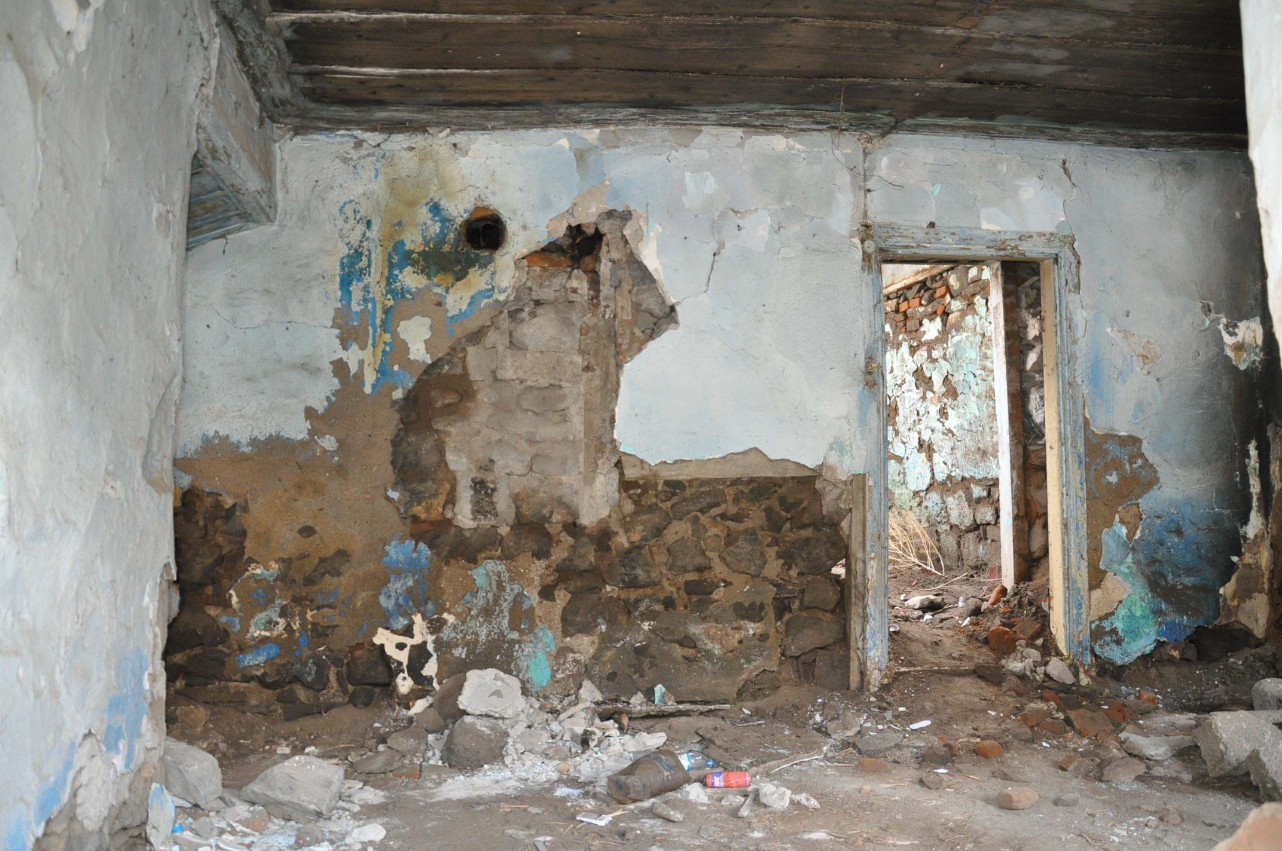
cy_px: 426
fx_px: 960
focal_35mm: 27
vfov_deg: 47.8
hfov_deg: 67.4
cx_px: 641
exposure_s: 1/80
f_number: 3.5
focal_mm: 18
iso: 800
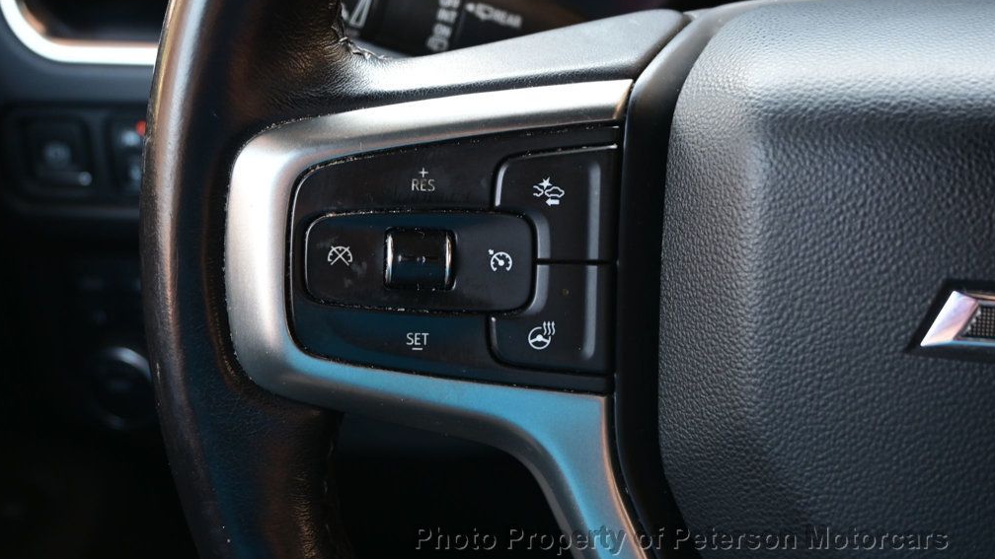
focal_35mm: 50
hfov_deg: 41.1
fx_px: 1326
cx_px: 494
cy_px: 231
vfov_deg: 23.8
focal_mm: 31.5
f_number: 5
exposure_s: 1/50
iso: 500
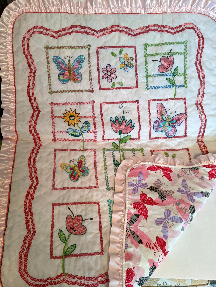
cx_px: 108
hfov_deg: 51.4
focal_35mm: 27
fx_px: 225
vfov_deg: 65.3
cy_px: 144
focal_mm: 4.44
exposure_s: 1/40
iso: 92
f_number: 1.8
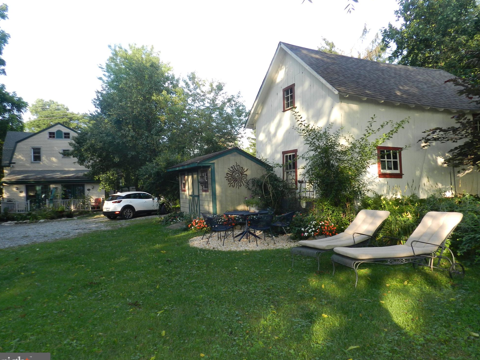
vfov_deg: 56.8
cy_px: 185
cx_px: 240
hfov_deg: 71.6
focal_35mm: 24
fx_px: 333
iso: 160
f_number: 3.4
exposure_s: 1/250
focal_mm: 4
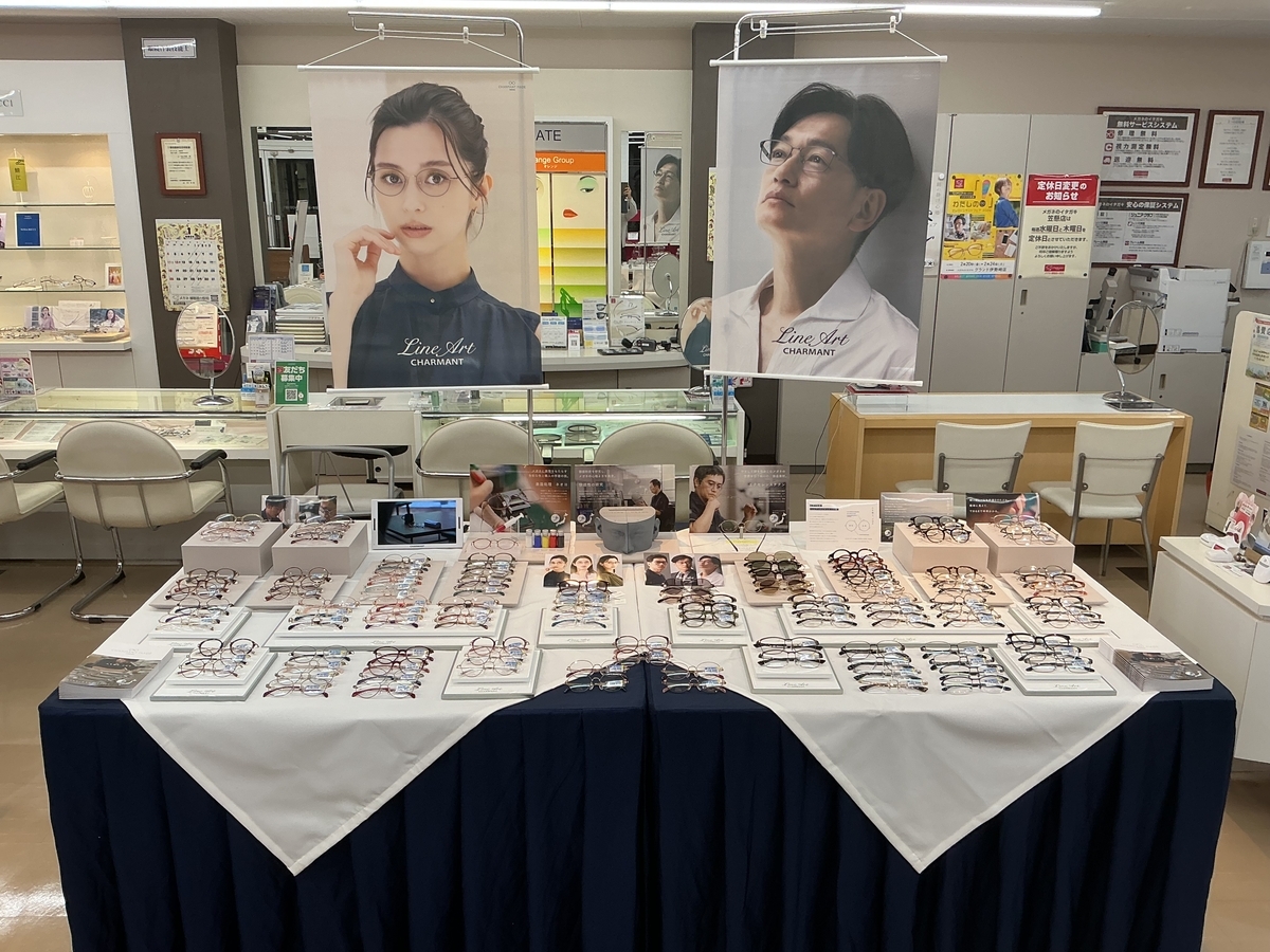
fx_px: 1064
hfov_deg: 61.7
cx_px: 635
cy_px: 476
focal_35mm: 29
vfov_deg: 48.2
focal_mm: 3
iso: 32
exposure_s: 1/100
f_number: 1.8
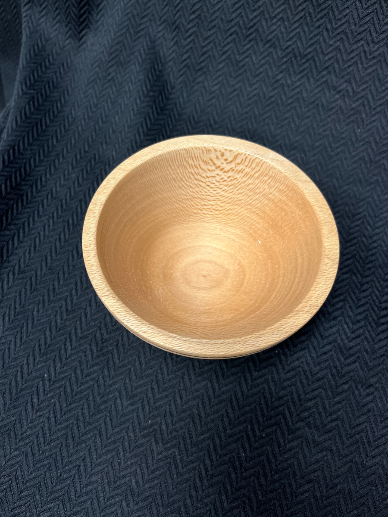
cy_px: 258
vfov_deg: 67.3
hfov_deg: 53.1
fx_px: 389
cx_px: 194
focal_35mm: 26
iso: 320
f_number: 1.6
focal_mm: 5.1
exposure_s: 1/60
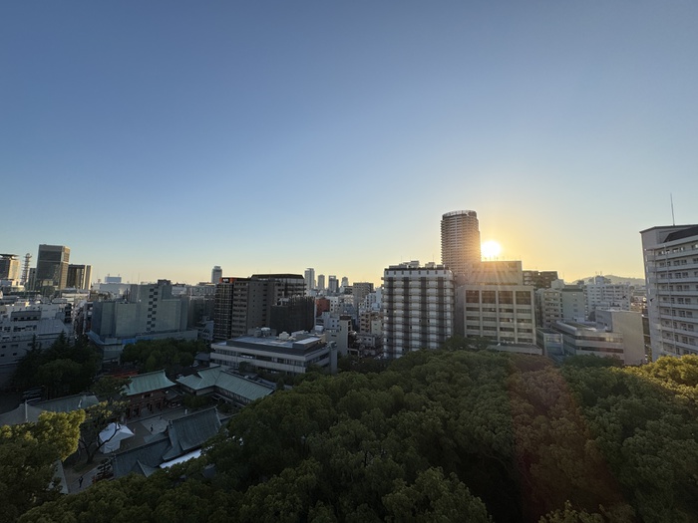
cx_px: 349
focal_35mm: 14
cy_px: 262
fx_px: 282
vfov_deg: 85.7
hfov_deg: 102.1
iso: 50
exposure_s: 1/1927
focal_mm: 2.22
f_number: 2.2
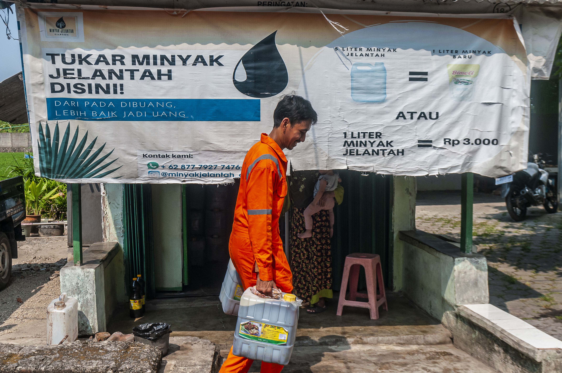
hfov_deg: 53.2
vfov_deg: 36.8
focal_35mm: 36
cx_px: 281
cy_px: 186
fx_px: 561
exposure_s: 1/320
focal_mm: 24
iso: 200
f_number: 8
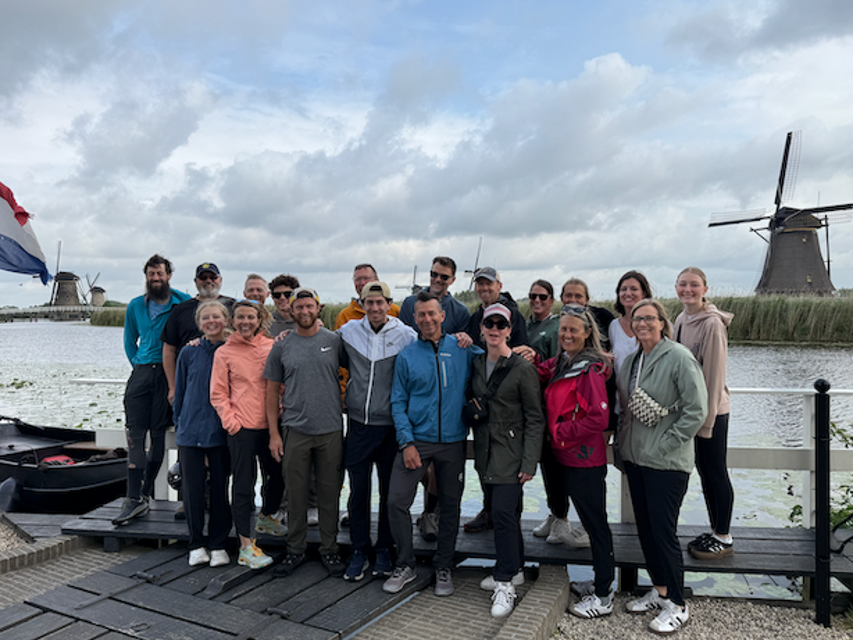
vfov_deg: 54.9
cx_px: 439
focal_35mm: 25
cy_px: 311
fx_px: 616
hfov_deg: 69.4
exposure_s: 1/2907
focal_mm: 6.76
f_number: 1.78
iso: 80
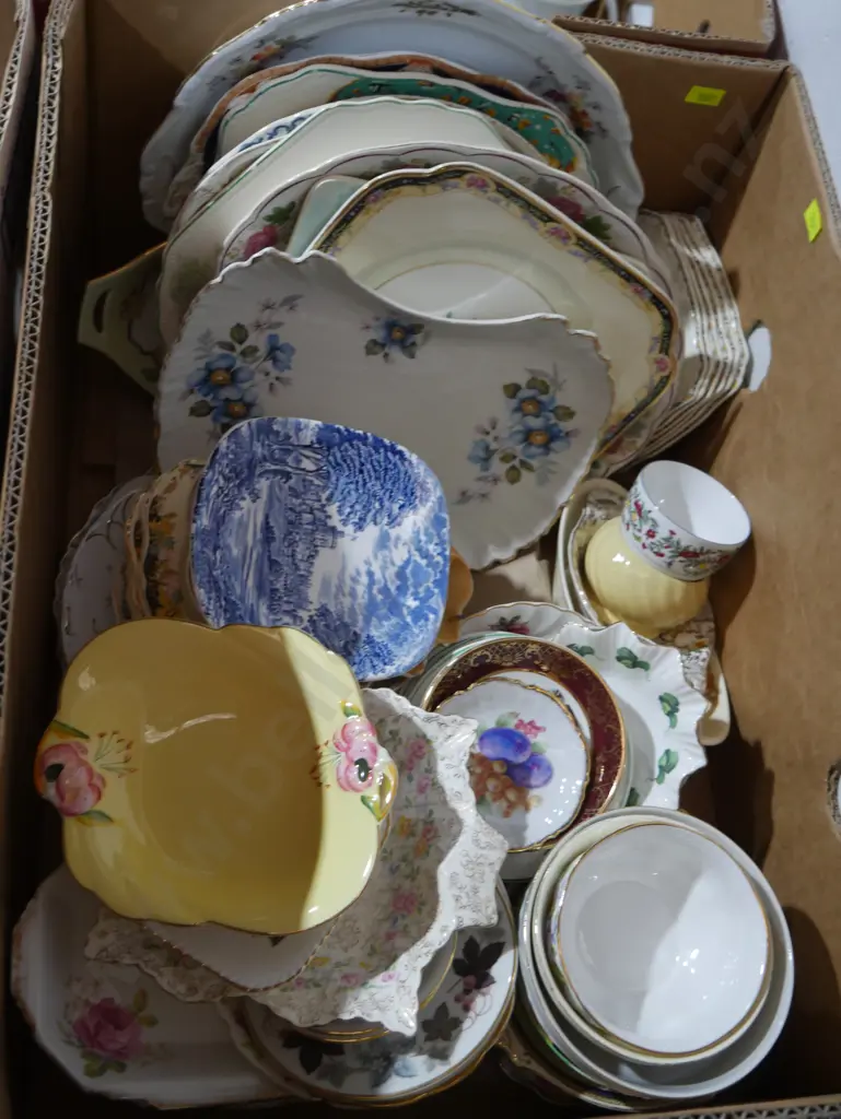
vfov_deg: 51.3
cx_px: 420
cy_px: 560
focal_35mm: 36
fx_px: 1165
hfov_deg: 39.7
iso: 1250
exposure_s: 1/60
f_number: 4
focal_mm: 18
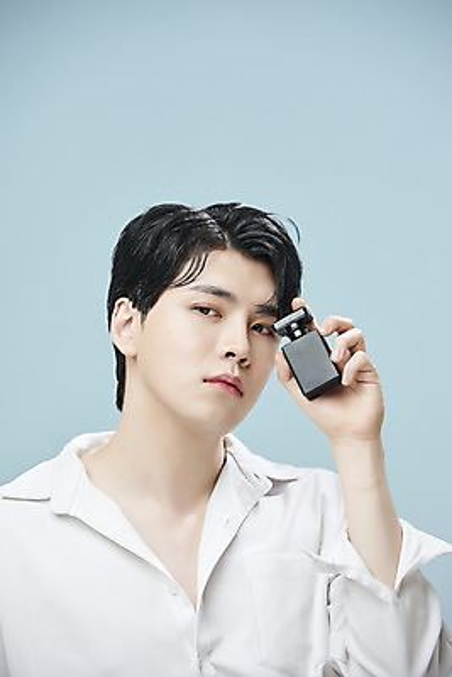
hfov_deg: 8.3
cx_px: 226
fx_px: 3105
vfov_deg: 12.4
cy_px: 338
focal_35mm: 165
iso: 50
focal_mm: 165
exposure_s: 1/125
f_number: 5.6
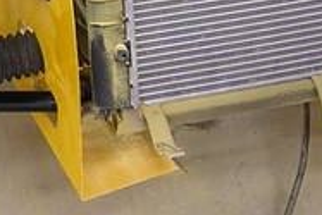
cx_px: 36
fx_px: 1146
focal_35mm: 128
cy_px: -86
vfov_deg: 10.4
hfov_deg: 15.8
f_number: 2.6
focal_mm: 4.7
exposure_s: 1/35.7
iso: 100
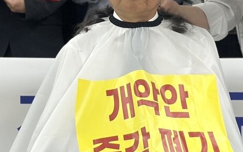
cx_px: 128
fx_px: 1032
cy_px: 5
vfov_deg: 8.4
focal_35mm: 156
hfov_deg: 13.4
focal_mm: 6.86
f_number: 1.78
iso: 125
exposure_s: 1/120
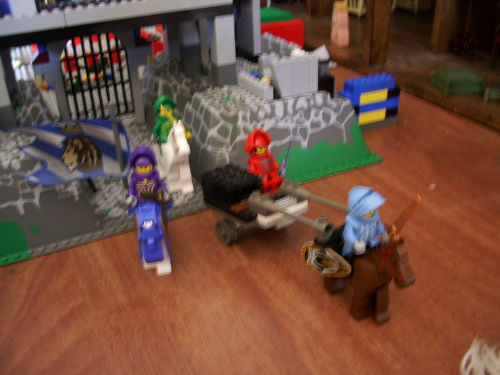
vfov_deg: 40.7
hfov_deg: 52.6
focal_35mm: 35
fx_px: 506
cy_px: 188
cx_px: 250
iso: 100
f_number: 2.6
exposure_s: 1/5
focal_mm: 5.8
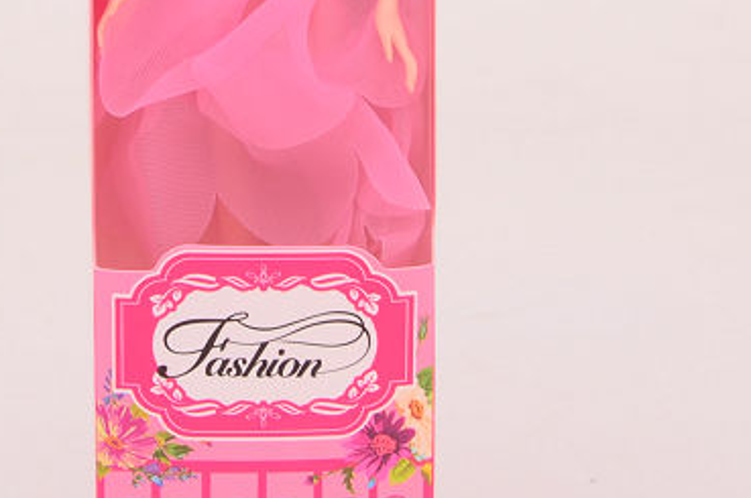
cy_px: -72
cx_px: 281
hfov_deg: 13.2
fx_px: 3250
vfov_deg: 8.7
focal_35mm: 156
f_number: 13
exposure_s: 1/15
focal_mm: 32
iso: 100
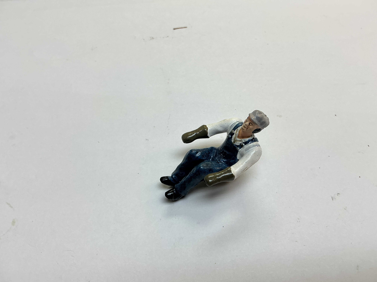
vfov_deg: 48.2
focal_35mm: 29
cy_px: 141
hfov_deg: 61.7
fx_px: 316
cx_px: 188
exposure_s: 1/120
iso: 25
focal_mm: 3
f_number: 1.8
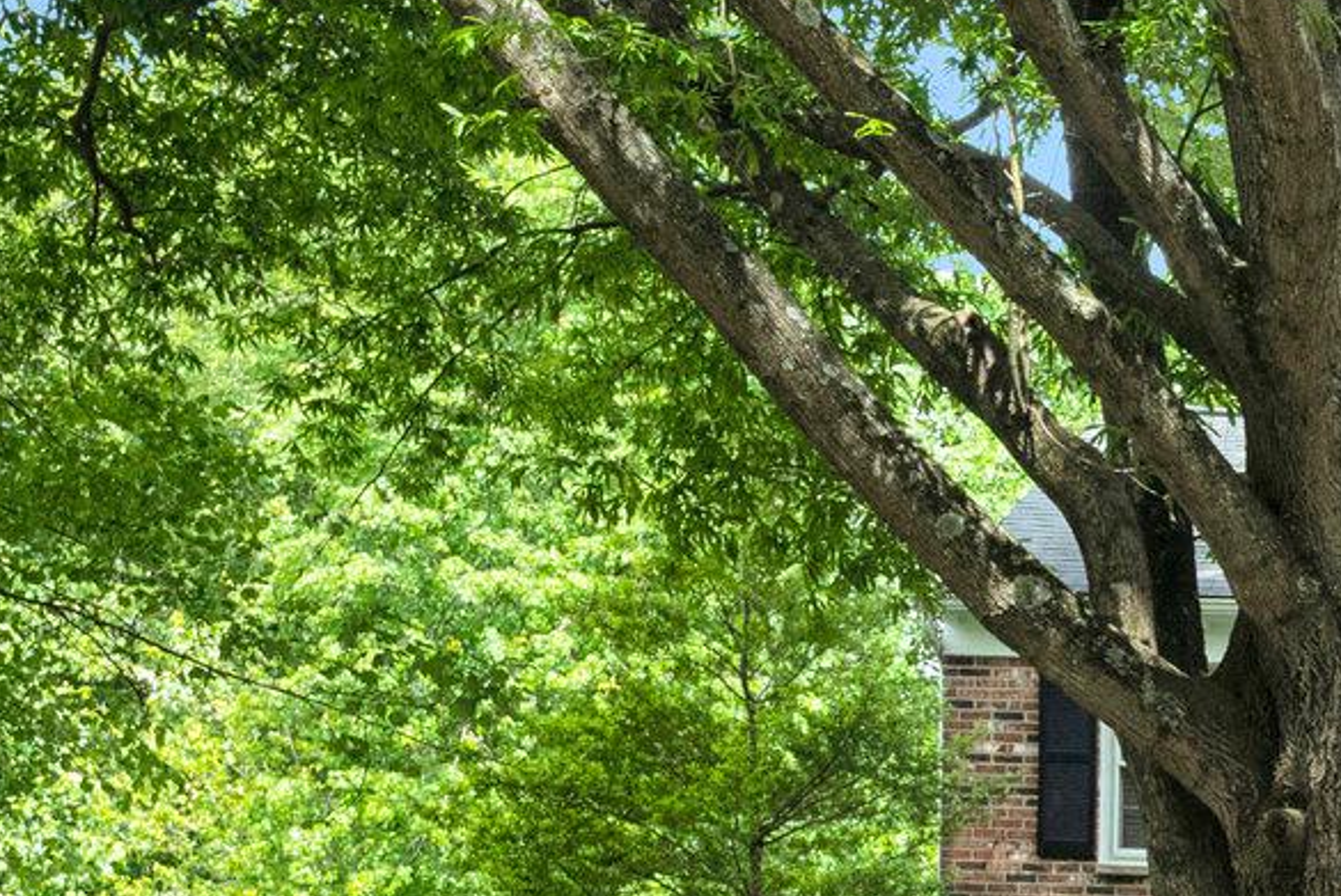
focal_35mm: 119
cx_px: 2164
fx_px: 4436
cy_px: 982
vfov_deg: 11.4
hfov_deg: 15.5
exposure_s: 1/500
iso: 1250
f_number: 7.1
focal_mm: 34
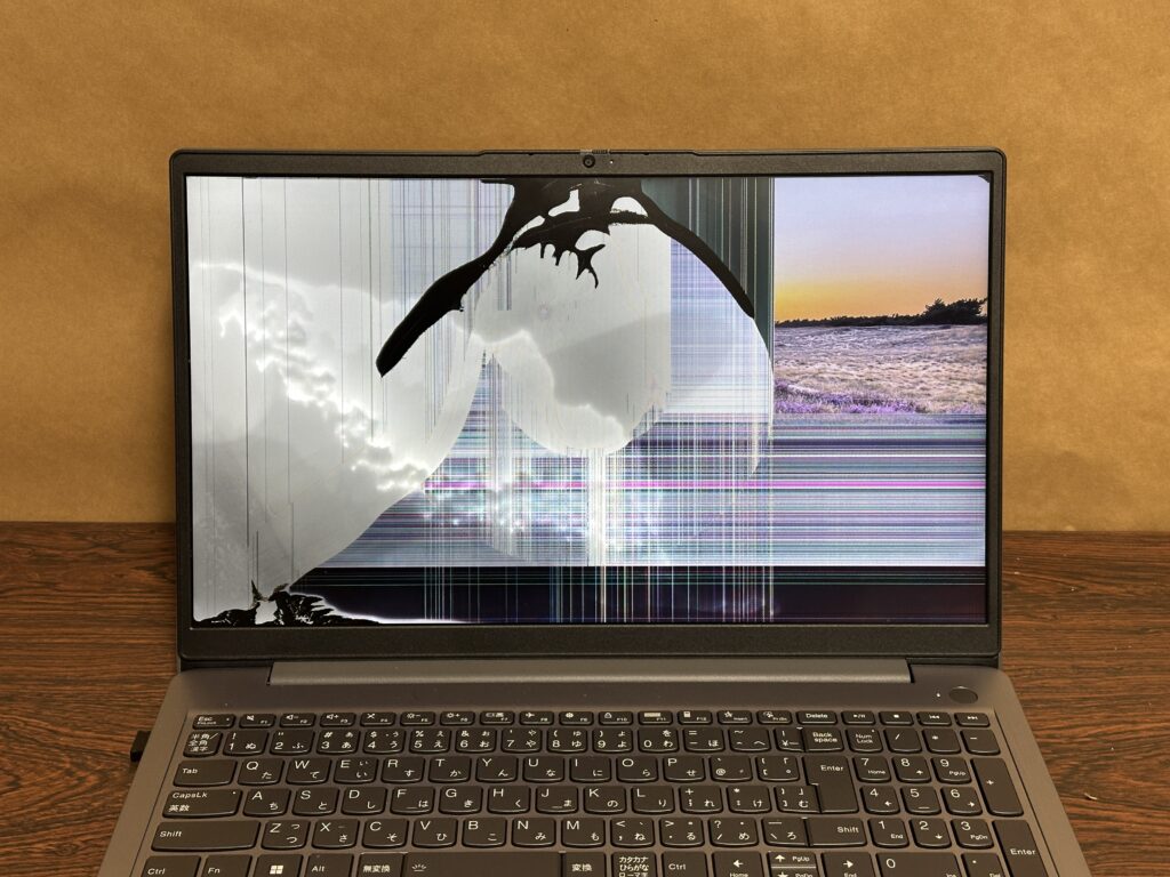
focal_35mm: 48
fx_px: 1622
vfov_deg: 30.3
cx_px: 585
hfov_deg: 39.7
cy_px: 438
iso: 125
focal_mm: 6.86
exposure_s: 1/50
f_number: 1.78
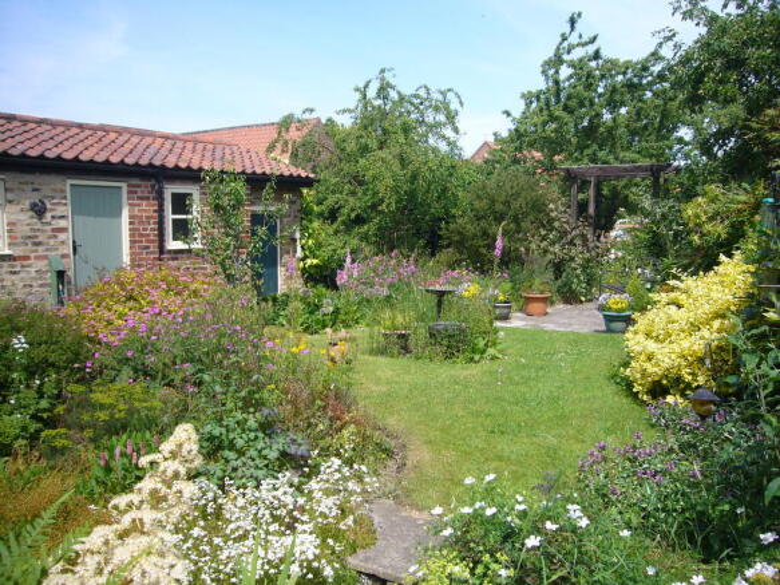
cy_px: 292
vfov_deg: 49.7
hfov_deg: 63.5
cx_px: 390
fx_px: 631
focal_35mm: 28
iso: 80
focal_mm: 4.6
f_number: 5.6
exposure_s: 1/200
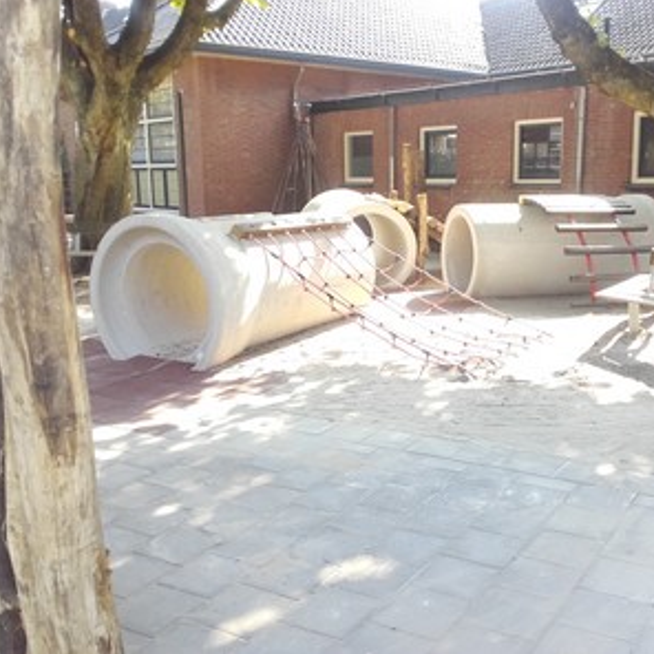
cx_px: 395
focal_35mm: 37
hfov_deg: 44.7
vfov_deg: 44.9
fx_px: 791
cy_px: 325
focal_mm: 3.31
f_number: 2.2
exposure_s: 1/104
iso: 50
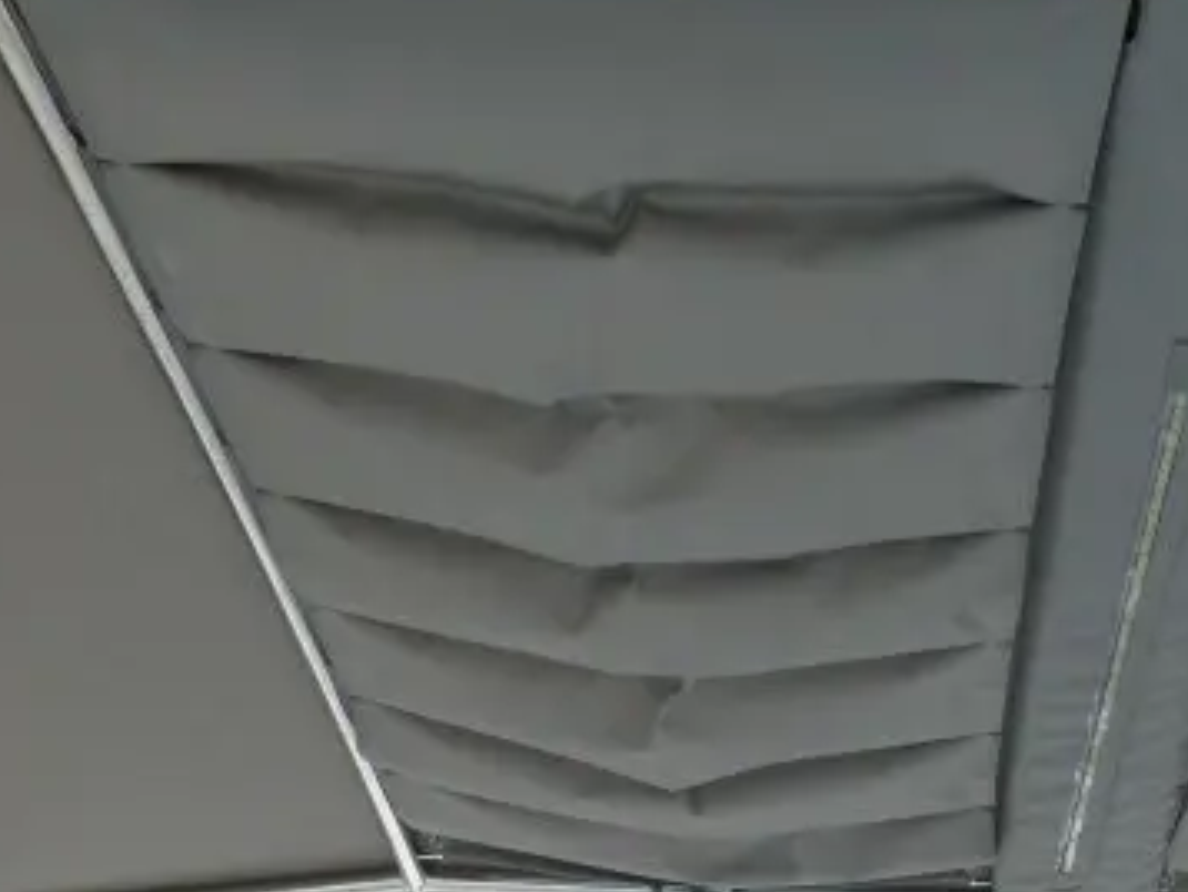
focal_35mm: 43
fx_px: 1476
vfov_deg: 33.1
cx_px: 935
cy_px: 642
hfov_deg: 42.1
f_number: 4
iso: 100
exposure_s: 1/250
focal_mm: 4.3
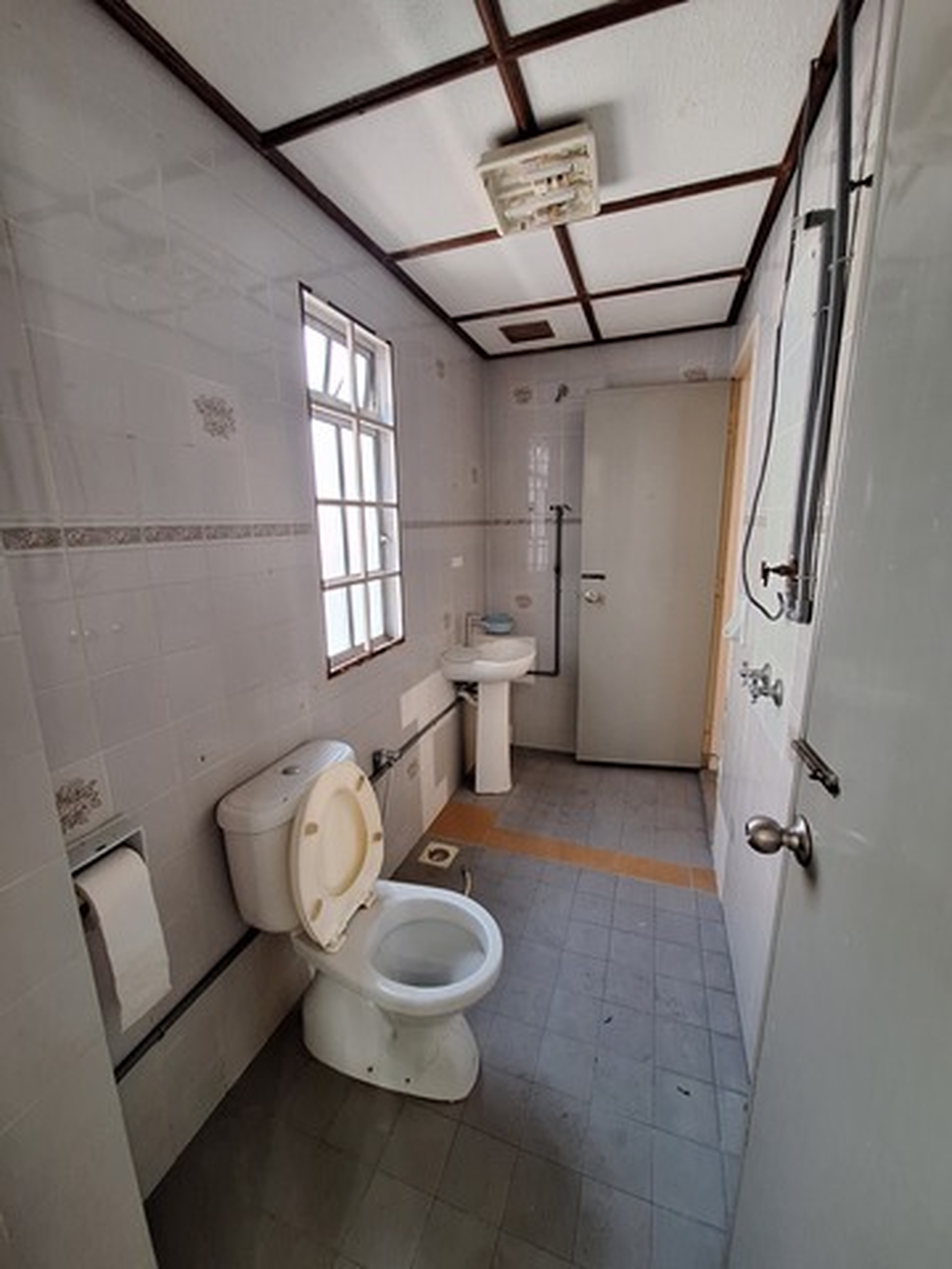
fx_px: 477
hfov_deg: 89.9
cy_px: 634
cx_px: 476
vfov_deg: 106.2
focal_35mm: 13
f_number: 2.2
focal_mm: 1.74
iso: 160
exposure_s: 1/25
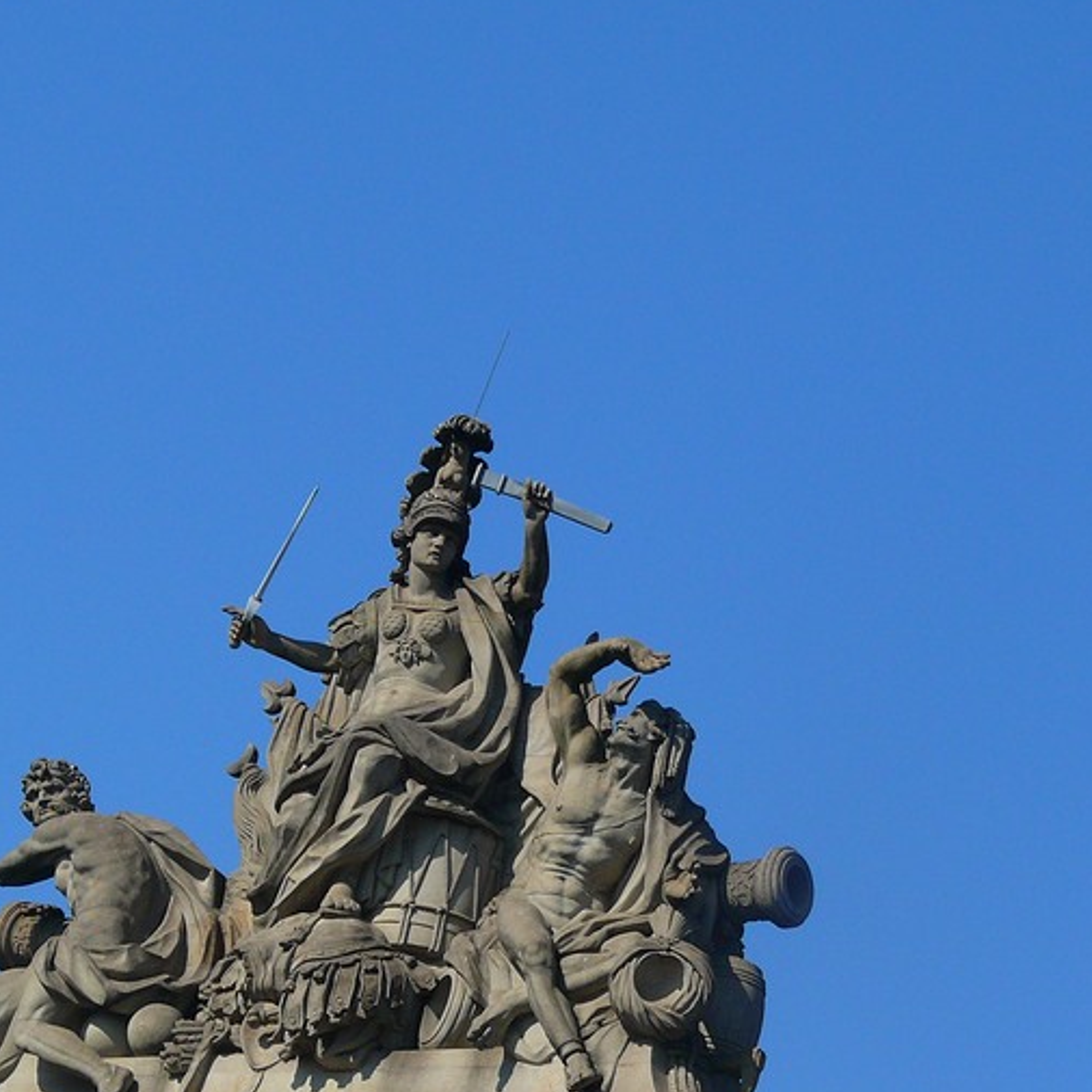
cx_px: 288
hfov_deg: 7.4
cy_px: 545
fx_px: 8423
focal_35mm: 236
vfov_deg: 7.4
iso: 100
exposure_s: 1/320
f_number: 5.6
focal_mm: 26.7
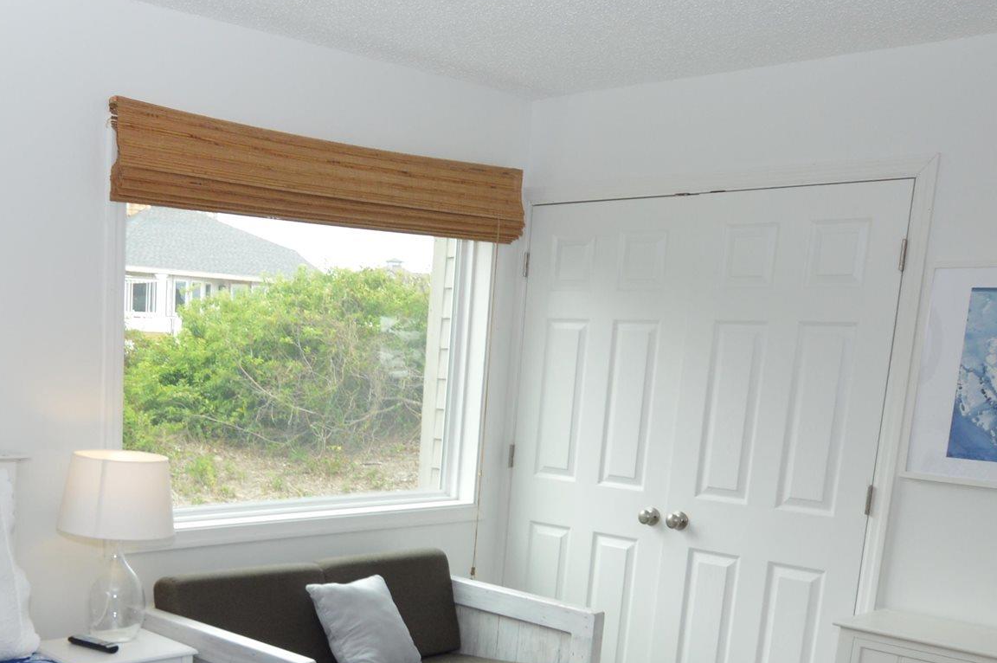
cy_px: 585
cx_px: 242
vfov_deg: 31.9
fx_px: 1107
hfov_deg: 46.6
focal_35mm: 40
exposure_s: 1/125
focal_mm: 10
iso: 280
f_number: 5.6
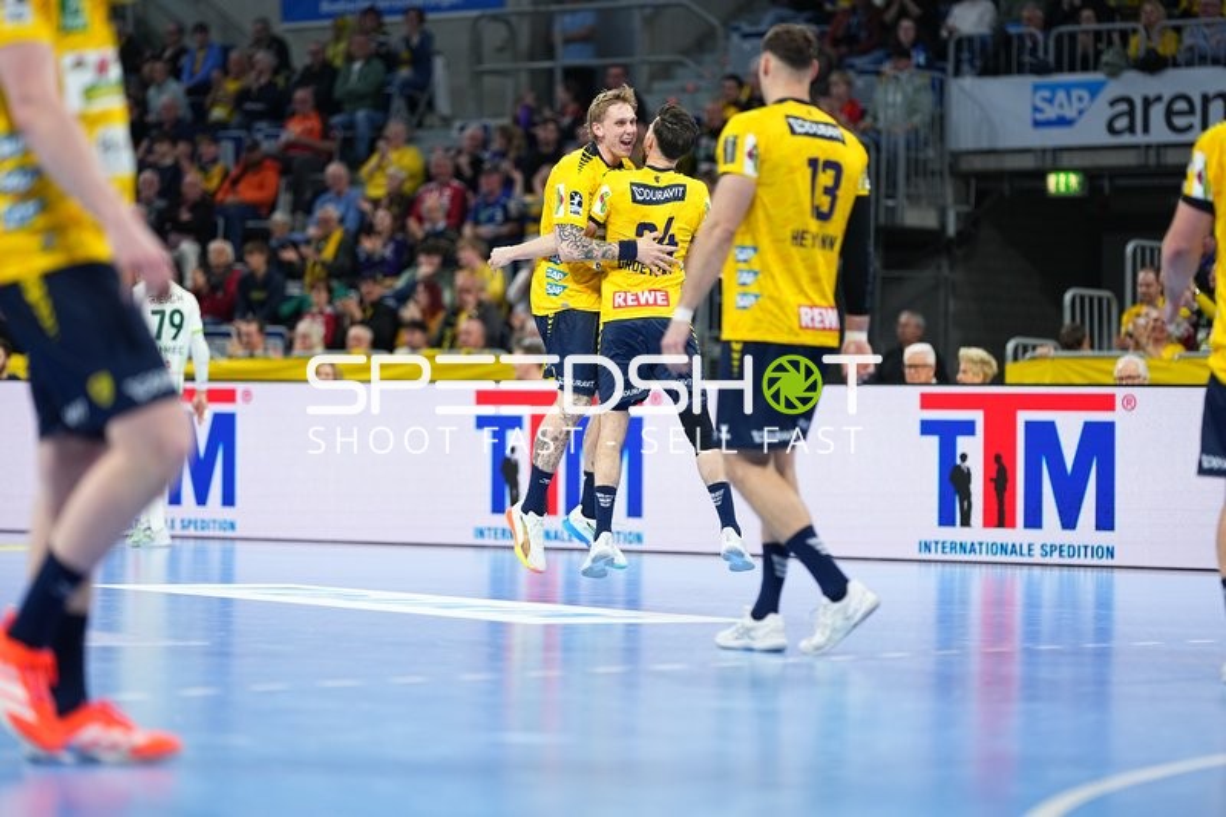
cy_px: 408
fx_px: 4596
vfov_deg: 10.2
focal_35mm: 135
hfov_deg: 15.2
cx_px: 613
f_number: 1.8
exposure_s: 1/1600
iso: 1000
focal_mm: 135
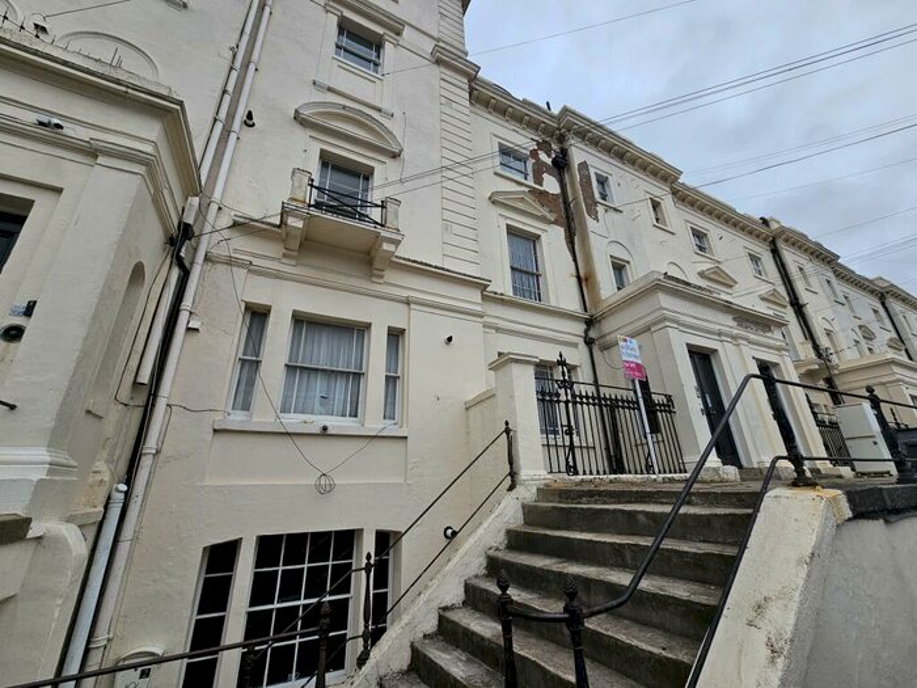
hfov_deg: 106.2
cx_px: 458
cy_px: 344
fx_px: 344
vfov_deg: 89.9
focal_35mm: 13
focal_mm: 2.2
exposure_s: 1/2016
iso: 50
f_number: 2.2
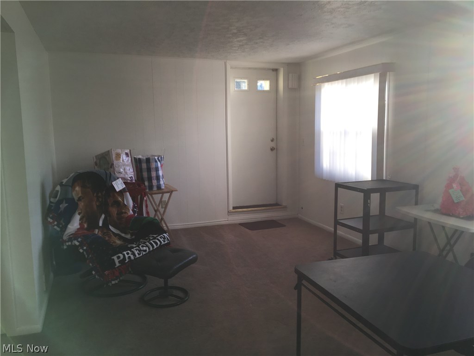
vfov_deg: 48.2
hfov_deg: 61.7
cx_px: 237
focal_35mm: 29
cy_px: 178
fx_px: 397
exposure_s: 1/60
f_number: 2.2
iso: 25
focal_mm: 4.15
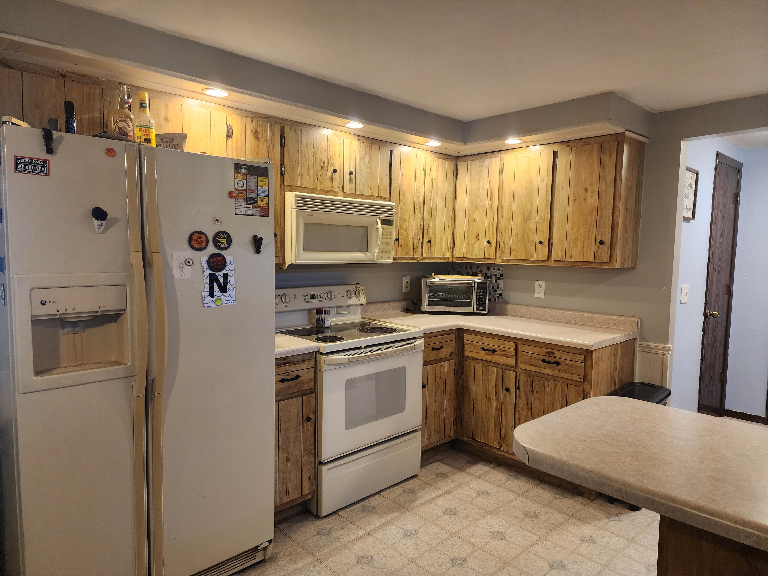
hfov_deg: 73.9
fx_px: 510
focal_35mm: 23
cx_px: 384
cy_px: 288
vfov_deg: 58.9
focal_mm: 6.4
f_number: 1.8
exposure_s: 1/120
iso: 400
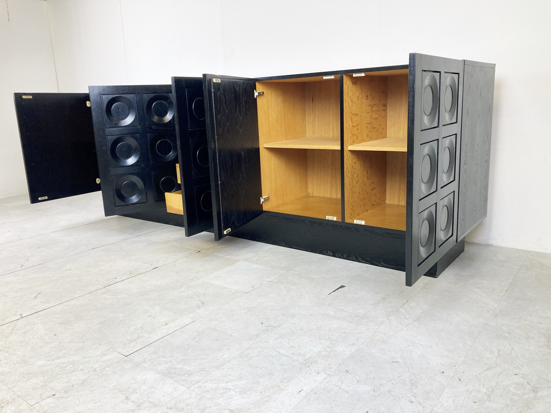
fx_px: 446
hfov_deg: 63.4
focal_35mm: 28
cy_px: 206
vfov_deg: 49.7
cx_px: 276
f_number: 1.8
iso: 80
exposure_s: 1/100
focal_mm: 3.99
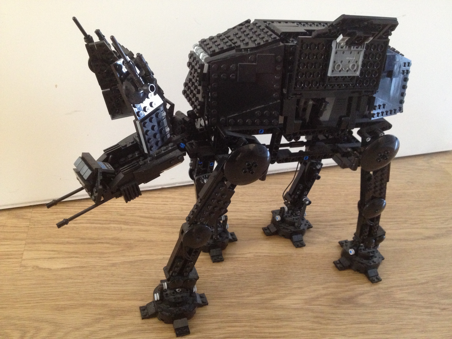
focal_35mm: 35
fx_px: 457
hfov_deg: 52.6
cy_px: 170
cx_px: 226
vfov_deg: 40.7
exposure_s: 1/17
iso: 400
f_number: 2.4
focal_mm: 4.28
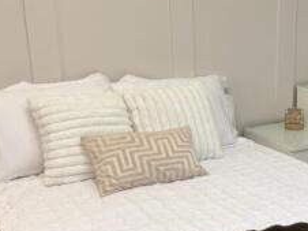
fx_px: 551
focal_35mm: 62
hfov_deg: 29.3
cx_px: 303
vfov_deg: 23.4
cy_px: 167
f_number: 1.78
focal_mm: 6.76
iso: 160
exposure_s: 1/100
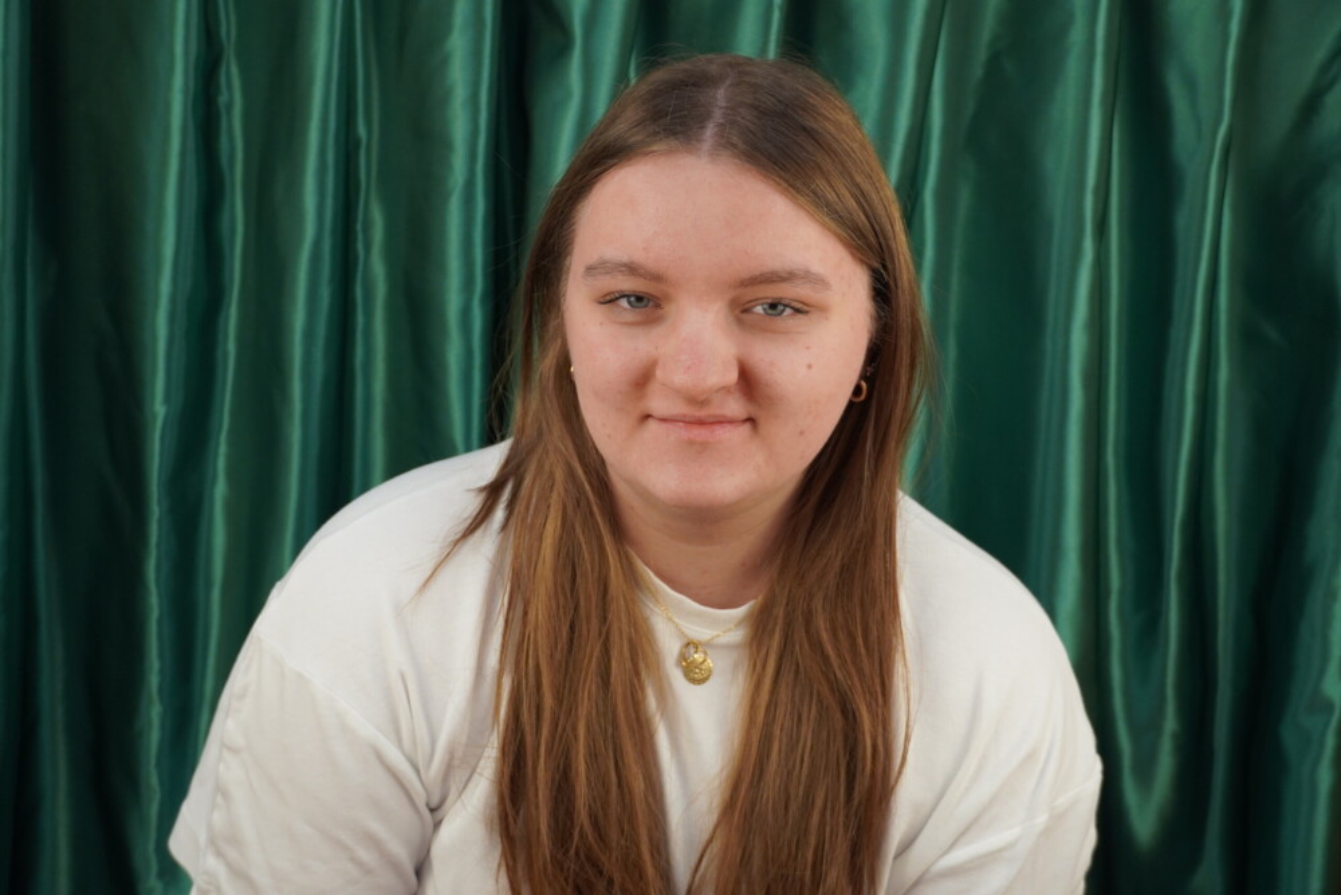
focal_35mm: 44
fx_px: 1620
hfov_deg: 45.0
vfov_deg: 30.9
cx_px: 670
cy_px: 448
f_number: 4.5
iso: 800
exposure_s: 1/160
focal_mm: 29
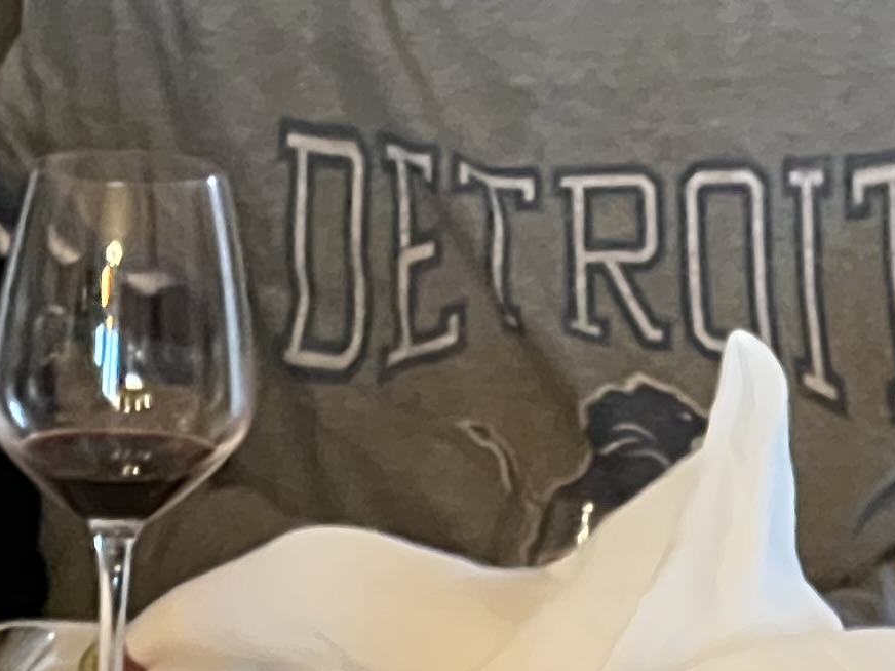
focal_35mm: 356
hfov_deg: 5.6
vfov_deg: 4.1
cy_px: -714
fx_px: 9204
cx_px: 717
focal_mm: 9
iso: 1250
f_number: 2.8
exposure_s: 1/30
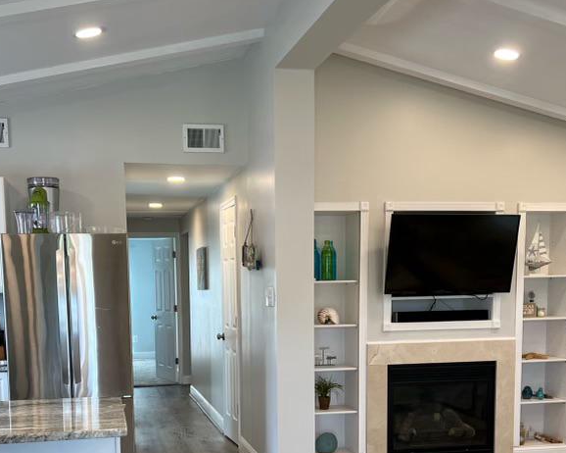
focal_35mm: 45
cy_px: 366
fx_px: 754
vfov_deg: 32.5
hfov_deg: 41.1
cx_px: 252
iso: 64
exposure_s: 1/120
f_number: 1.5
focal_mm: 5.7
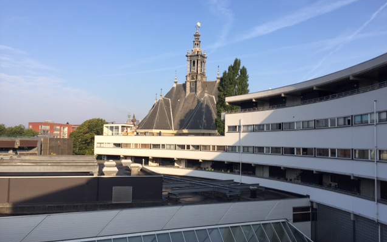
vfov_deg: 40.6
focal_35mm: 31
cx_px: 194
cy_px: 123
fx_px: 327
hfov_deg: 61.2
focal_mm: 4.15
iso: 32
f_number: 2.2
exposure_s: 1/1099
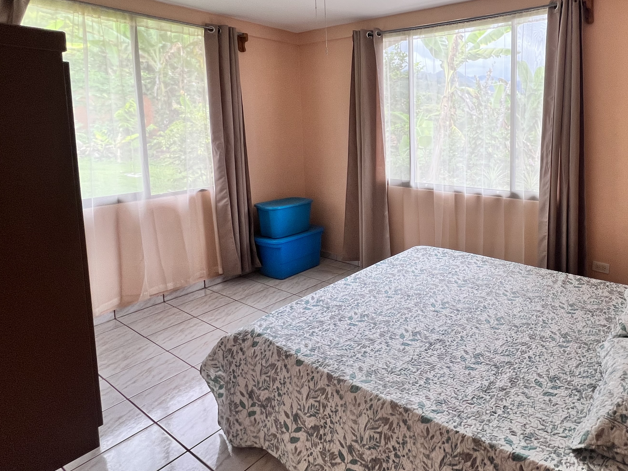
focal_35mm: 20
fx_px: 363
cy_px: 161
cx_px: 451
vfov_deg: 64.5
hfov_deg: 77.2
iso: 50
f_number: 1.8
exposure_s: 1/99
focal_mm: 1.57
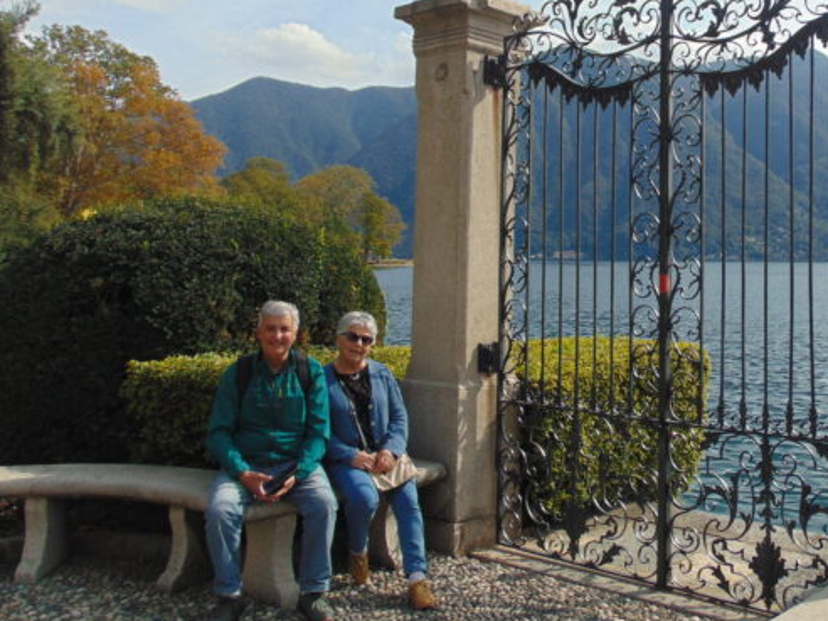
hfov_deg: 46.4
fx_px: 933
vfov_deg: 36.4
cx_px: 606
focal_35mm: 39
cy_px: 199
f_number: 7.7
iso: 80
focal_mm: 4.5
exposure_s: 1/250
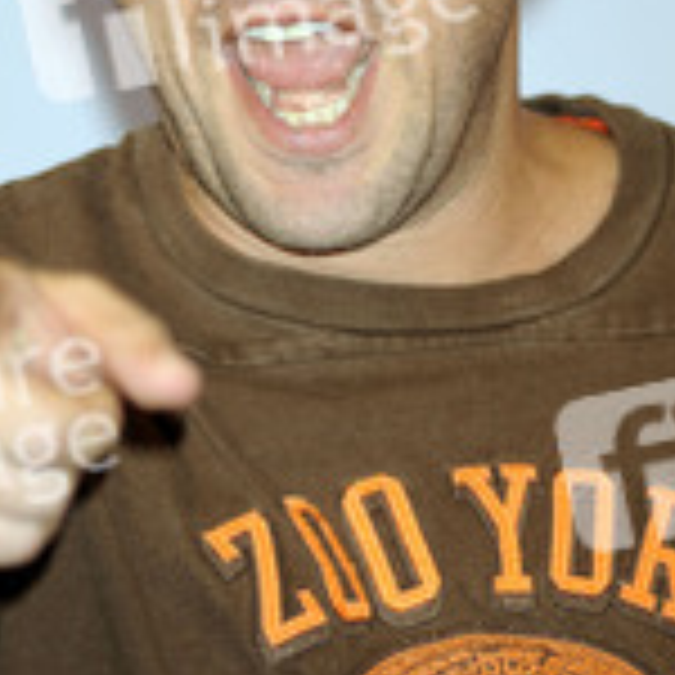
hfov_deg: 2.6
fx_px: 15002
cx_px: 378
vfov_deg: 2.6
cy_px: 220
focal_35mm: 680
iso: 1000
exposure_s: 1/160
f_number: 5.6
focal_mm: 300
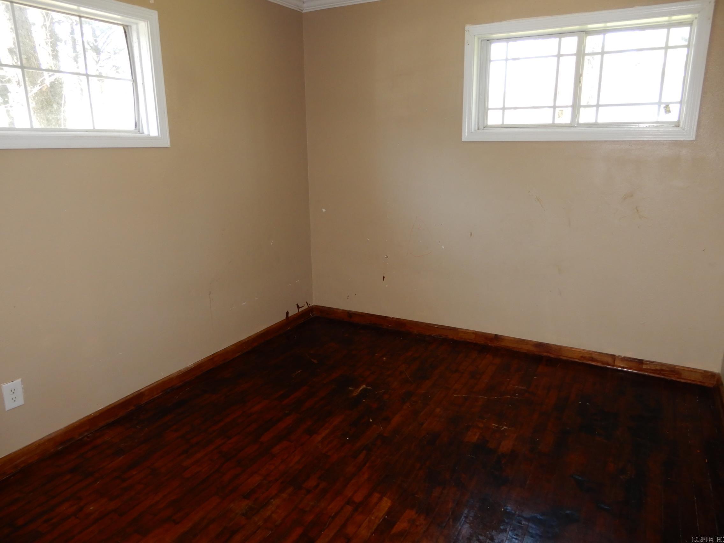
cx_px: 362
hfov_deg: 71.6
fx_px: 502
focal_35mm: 24
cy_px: 272
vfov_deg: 56.8
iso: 200
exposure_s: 1/30
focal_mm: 4.3
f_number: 3.4
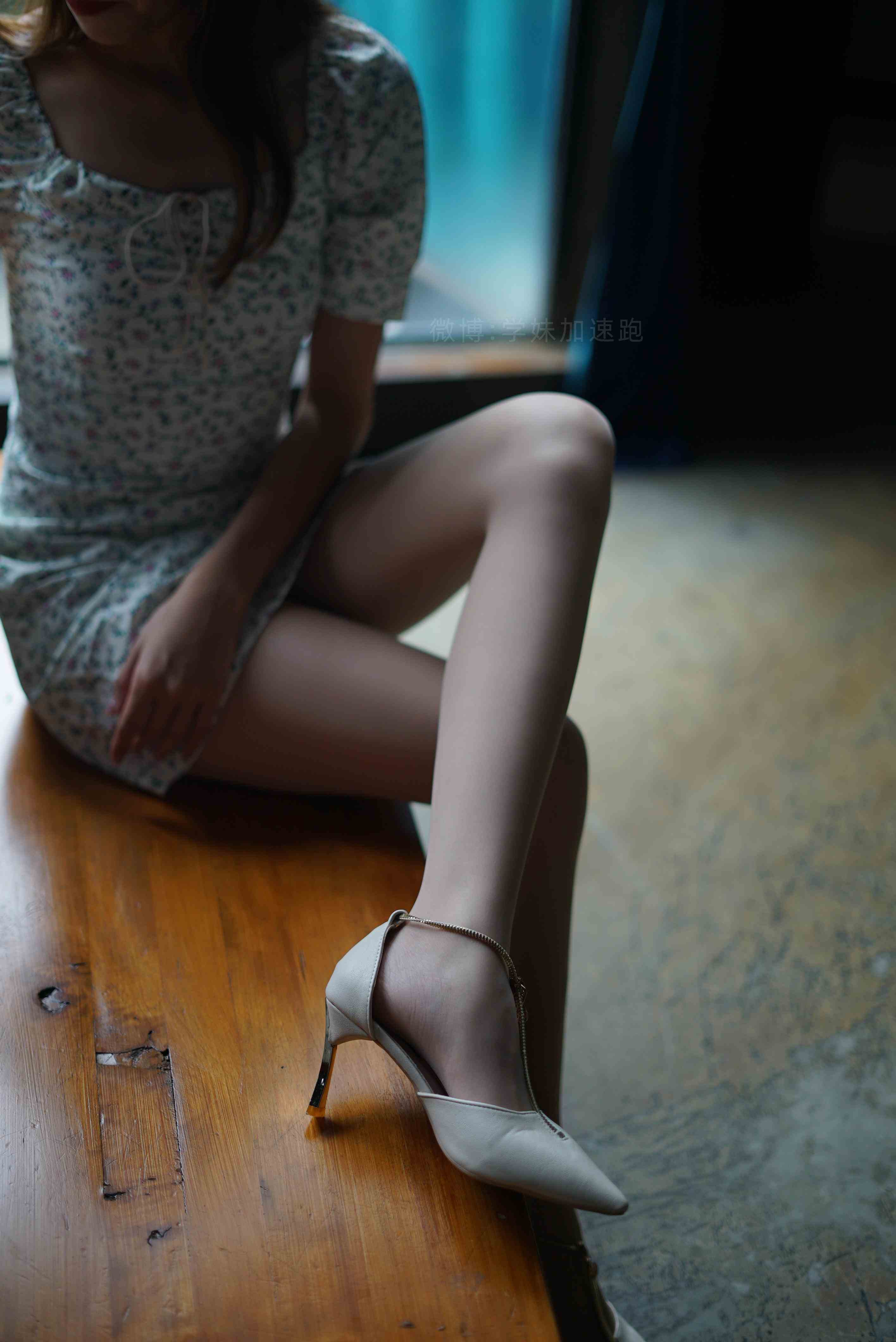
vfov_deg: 39.6
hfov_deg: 27.0
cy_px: 671
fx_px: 1864
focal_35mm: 50
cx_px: 448
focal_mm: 50
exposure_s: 1/200
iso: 200
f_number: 1.8
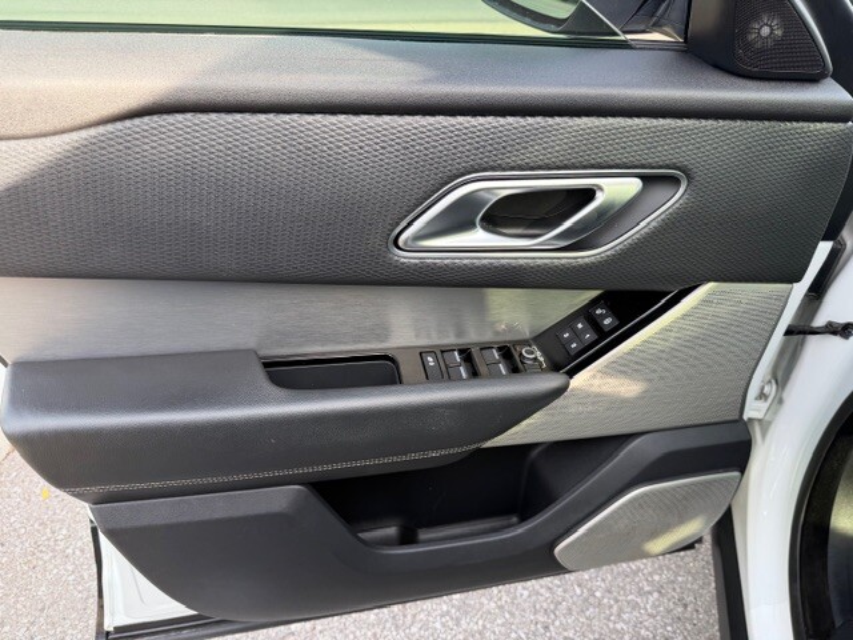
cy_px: 320
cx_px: 426
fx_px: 591
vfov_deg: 56.8
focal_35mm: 24
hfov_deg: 71.6
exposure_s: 1/254
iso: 80
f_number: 1.78
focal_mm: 6.76
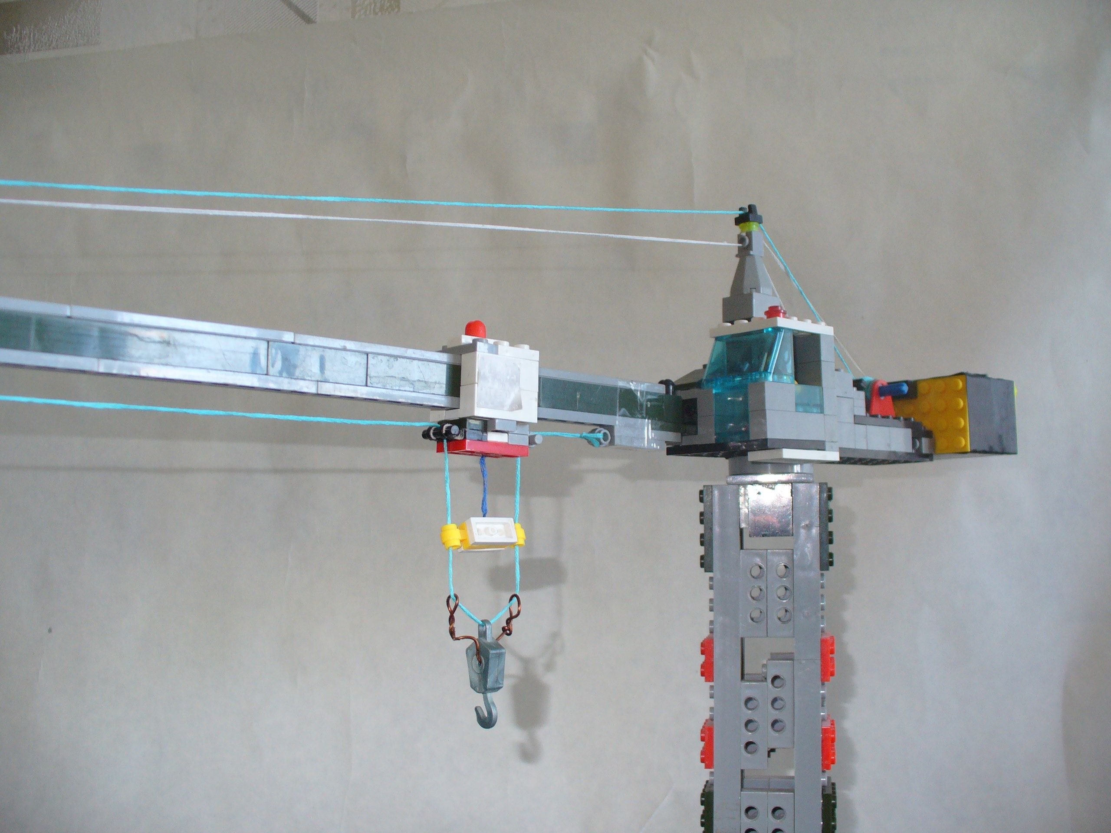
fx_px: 1188
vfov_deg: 38.7
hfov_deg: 50.1
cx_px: 556
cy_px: 416
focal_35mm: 37
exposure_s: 1/20
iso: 100
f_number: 2.8
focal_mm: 6.1
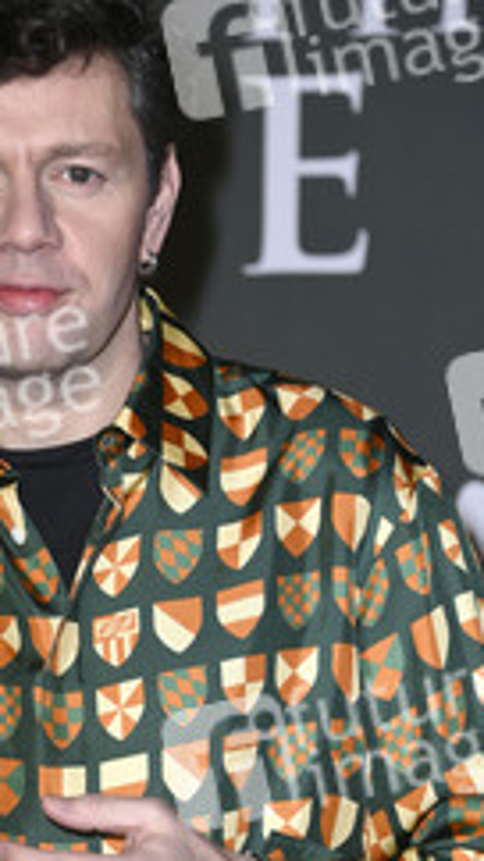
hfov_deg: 5.2
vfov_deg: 9.2
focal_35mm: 234
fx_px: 5343
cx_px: 21
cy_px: 569
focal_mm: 135
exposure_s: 1/250
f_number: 5.6
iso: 800
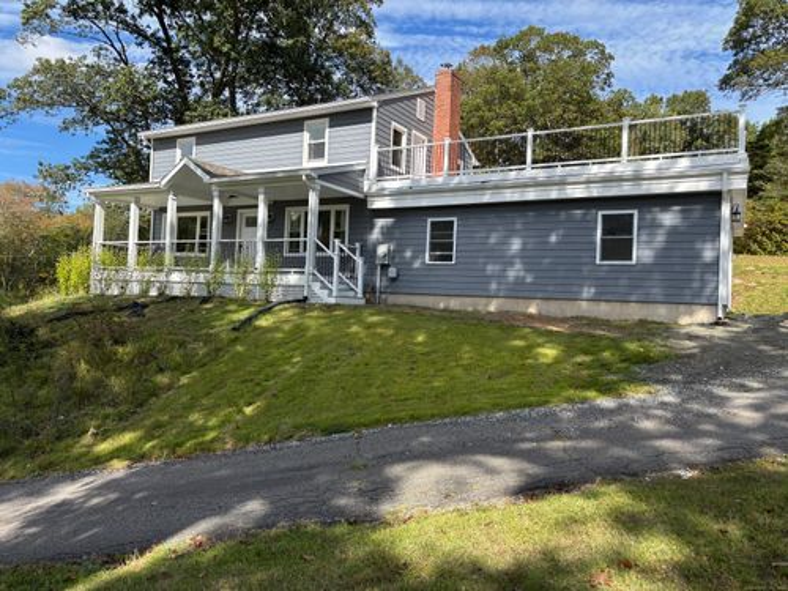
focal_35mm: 26
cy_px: 296
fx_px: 592
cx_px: 394
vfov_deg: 53.1
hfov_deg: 67.3
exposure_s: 1/1522
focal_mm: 5.96
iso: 50
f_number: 1.6
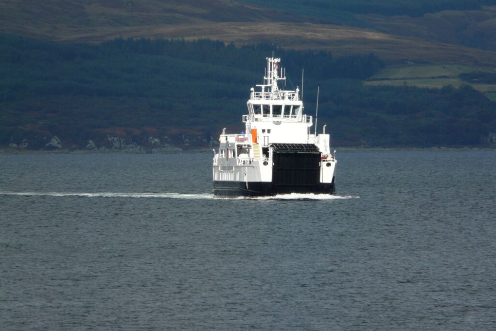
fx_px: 7247
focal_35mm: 526
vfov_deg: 2.6
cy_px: 147
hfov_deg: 3.9
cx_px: 248
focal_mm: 82.8
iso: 100
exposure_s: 1/500
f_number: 7.1
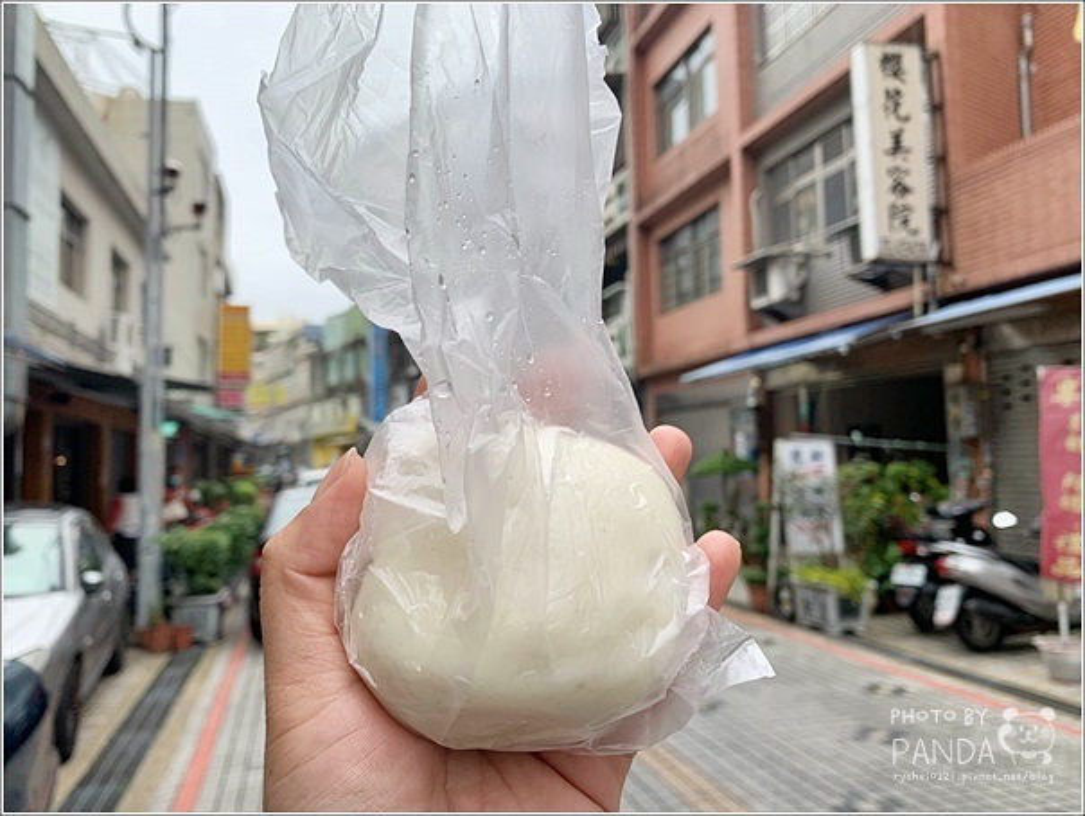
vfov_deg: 53.1
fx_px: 816
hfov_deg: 67.3
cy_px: 408
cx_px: 542
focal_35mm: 26
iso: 25
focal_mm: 4.25
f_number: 1.8
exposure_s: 1/783
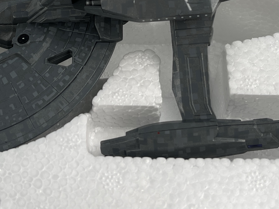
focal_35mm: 75
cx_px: 98
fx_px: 604
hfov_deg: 25.9
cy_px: -51
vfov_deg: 18.5
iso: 32
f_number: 1.6
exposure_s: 1/262
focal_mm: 5.1
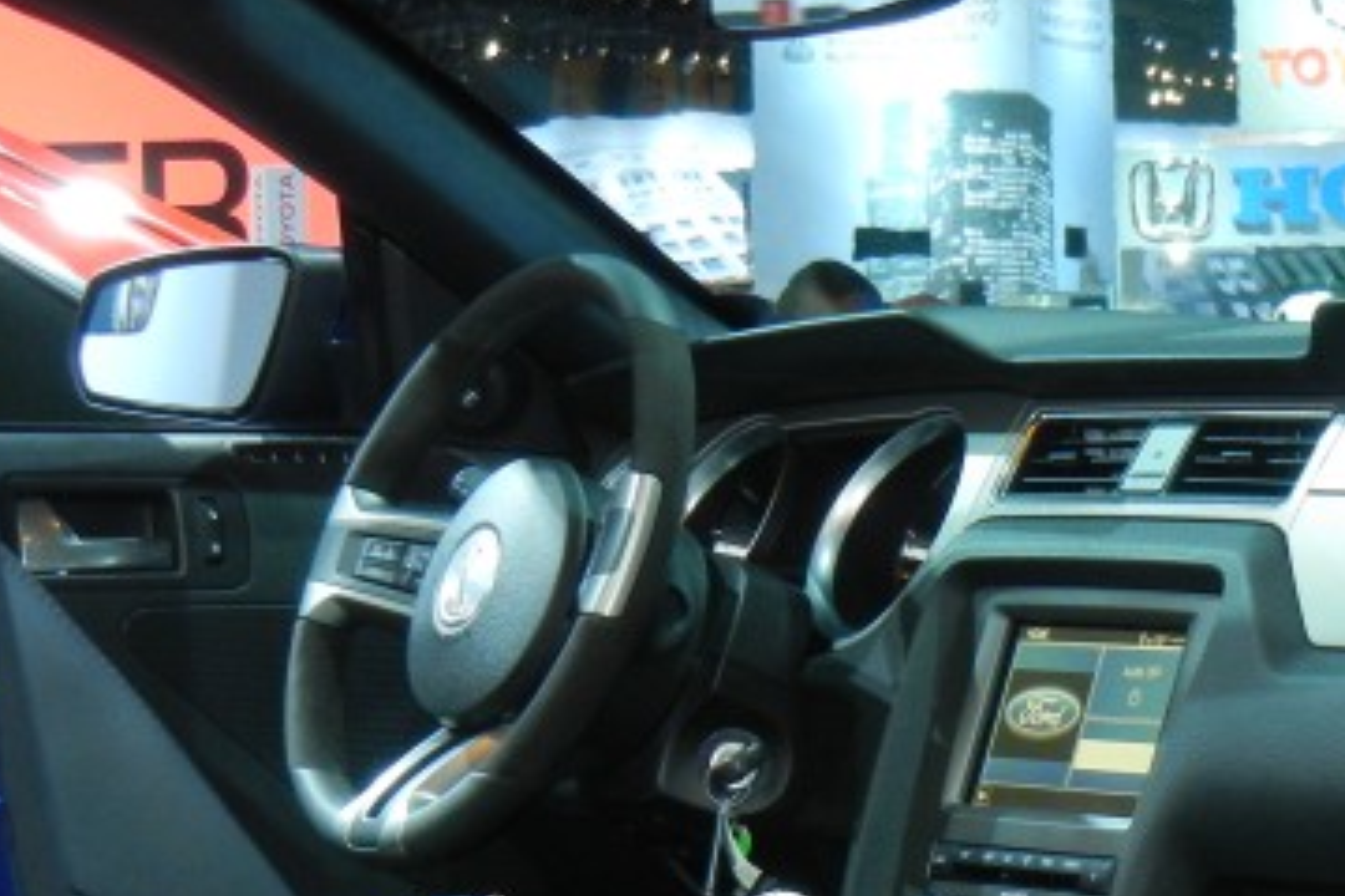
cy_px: 747
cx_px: 1027
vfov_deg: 7.7
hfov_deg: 11.5
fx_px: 6650
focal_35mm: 178
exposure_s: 1/30
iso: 400
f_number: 4.3
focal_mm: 13.9
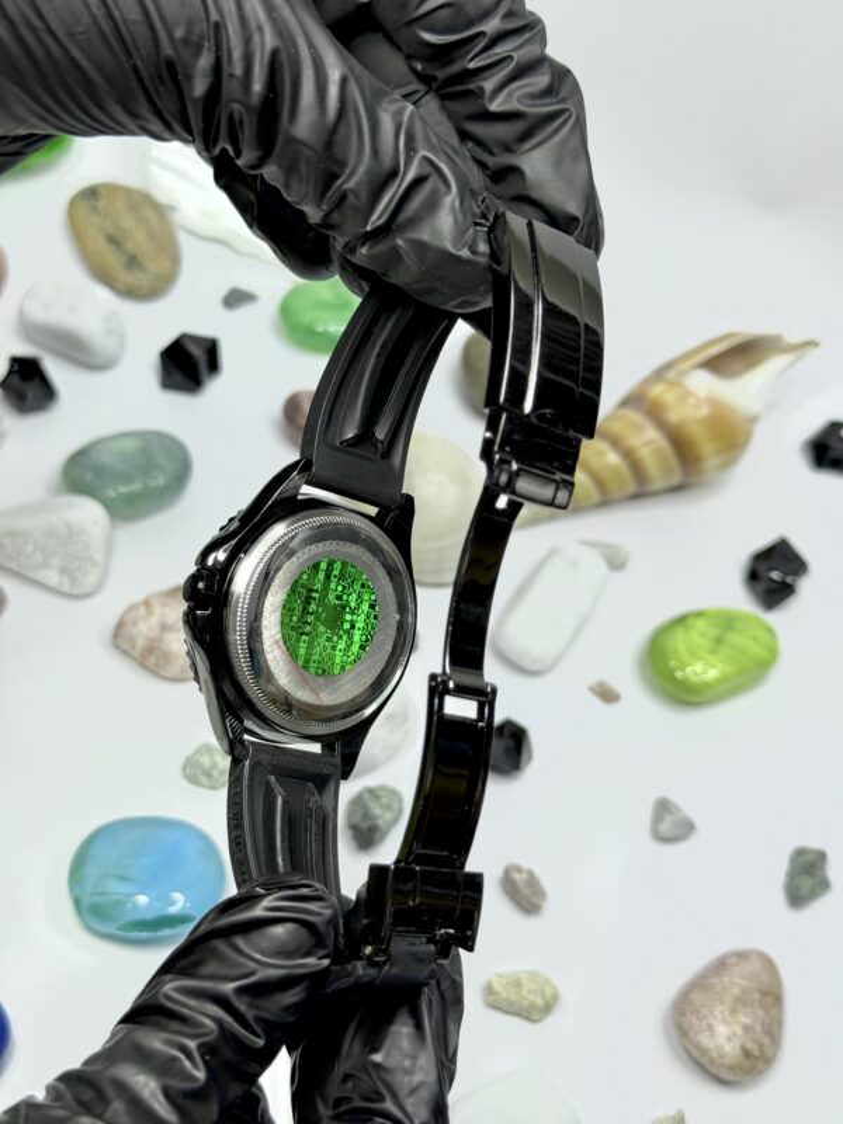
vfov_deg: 39.7
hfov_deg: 30.3
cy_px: 562
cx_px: 422
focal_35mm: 48
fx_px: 1559
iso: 50
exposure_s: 1/100
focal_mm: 6.76
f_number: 1.78
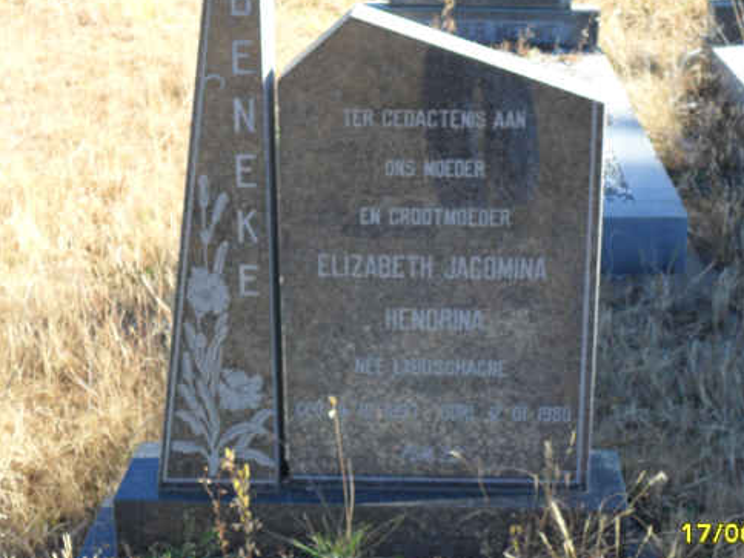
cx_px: 397
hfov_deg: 29.4
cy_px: 247
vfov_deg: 22.2
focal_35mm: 66
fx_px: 1419
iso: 100
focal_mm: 9.3
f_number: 5
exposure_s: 1/90
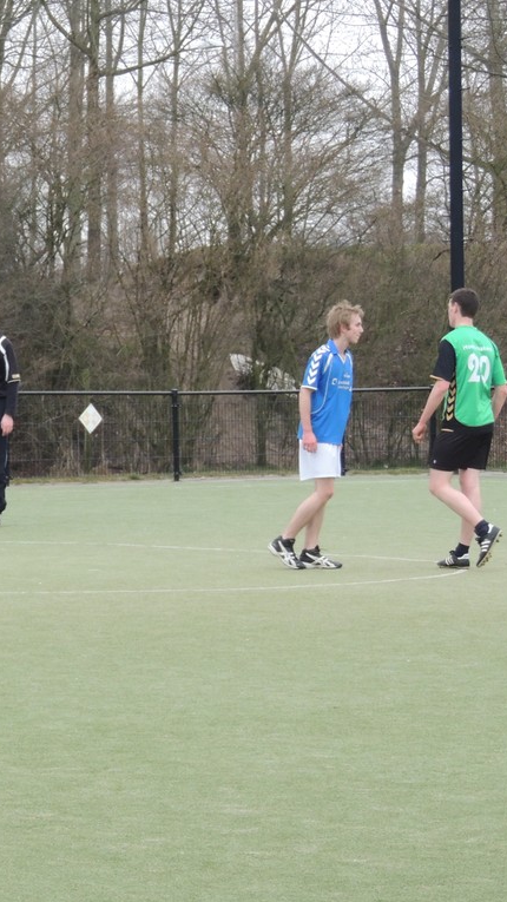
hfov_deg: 6.9
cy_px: 452
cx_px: -44
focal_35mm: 175
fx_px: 4185
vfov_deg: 12.3
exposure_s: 1/200
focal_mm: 21.4
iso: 400
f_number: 4.2
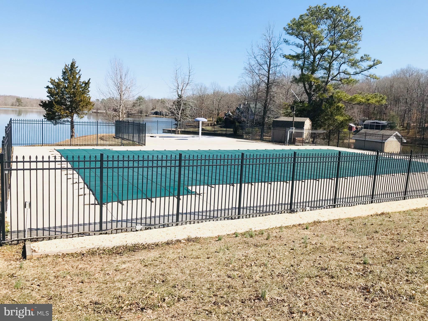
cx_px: 214
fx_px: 346
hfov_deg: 63.4
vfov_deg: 49.7
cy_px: 160
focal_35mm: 28
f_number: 1.8
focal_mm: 3.99
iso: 20
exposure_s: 1/2907
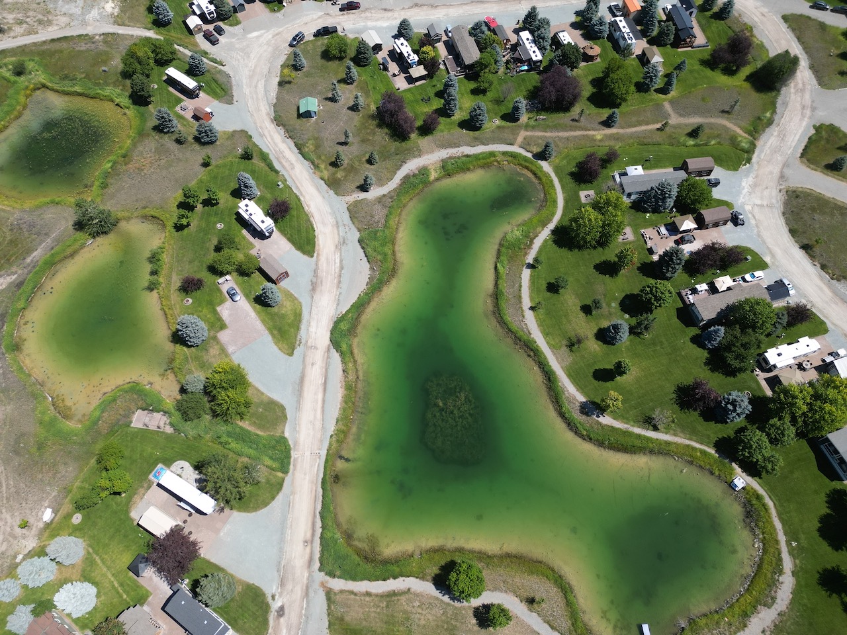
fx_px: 587
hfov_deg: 71.6
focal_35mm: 24
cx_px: 424
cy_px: 318
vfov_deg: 56.8
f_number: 1.7
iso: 100
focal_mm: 6.72
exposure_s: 1/2000
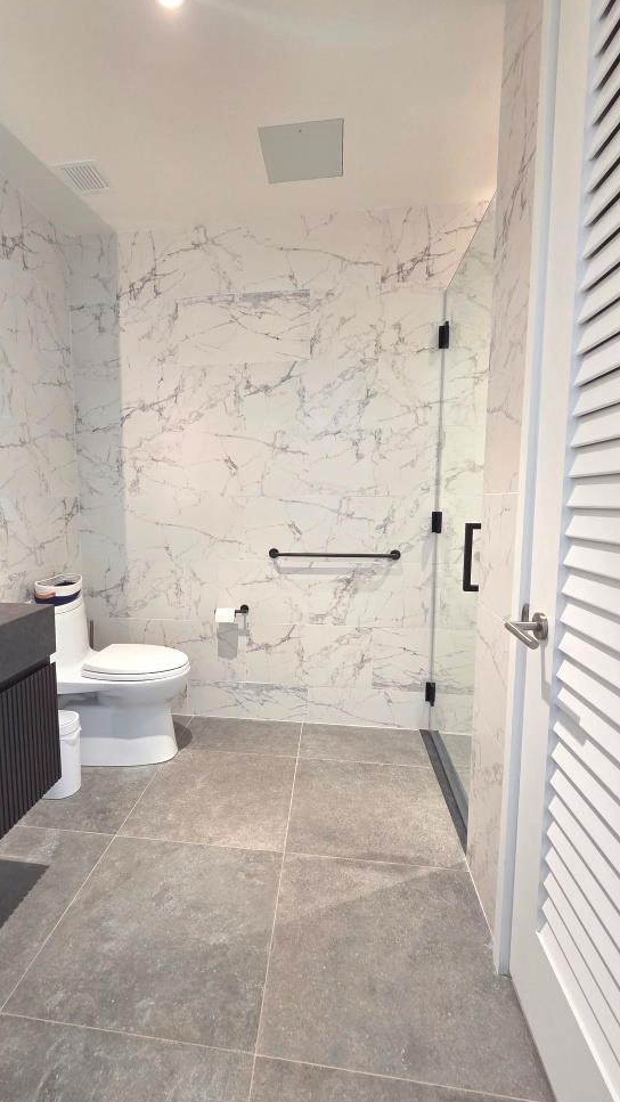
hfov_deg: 70.1
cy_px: 553
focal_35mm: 15
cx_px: 264
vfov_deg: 103.0
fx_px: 438
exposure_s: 1/60
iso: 250
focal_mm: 2.2
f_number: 2.2
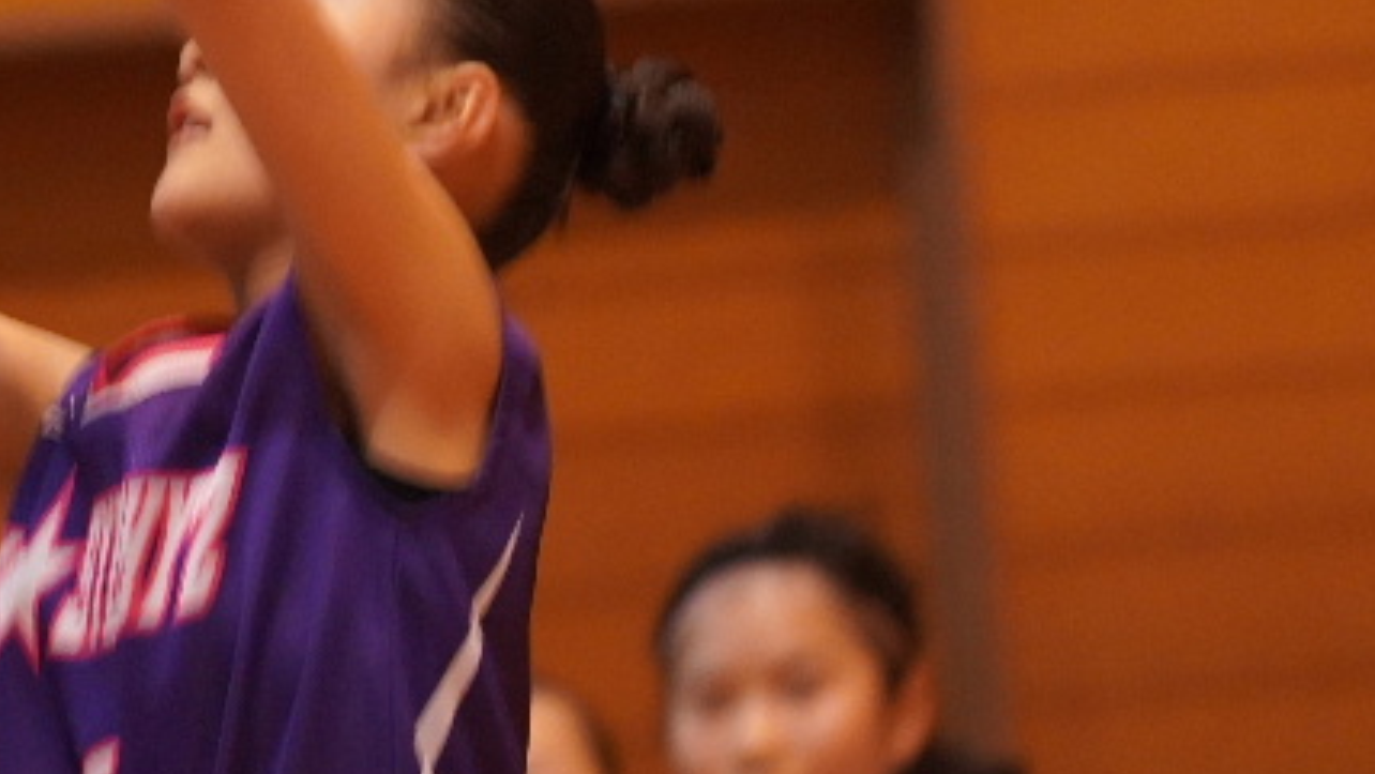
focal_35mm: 578
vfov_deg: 2.1
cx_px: 67
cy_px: 361
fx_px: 21079
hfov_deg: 3.7
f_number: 4
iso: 5000
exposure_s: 1/250
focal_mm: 200
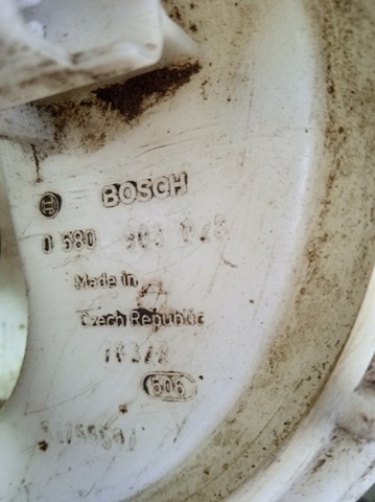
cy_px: 251
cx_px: 188
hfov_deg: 49.7
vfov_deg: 63.5
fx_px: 405
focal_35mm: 28
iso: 882
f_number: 2.2
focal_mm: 3.43
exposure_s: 1/14.3
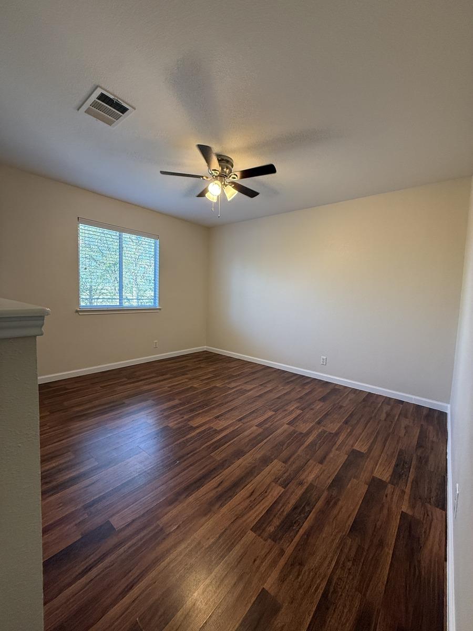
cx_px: 236
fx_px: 255
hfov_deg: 85.7
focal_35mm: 14
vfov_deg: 102.1
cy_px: 316
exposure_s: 1/120
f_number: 2.2
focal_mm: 2.22
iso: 250
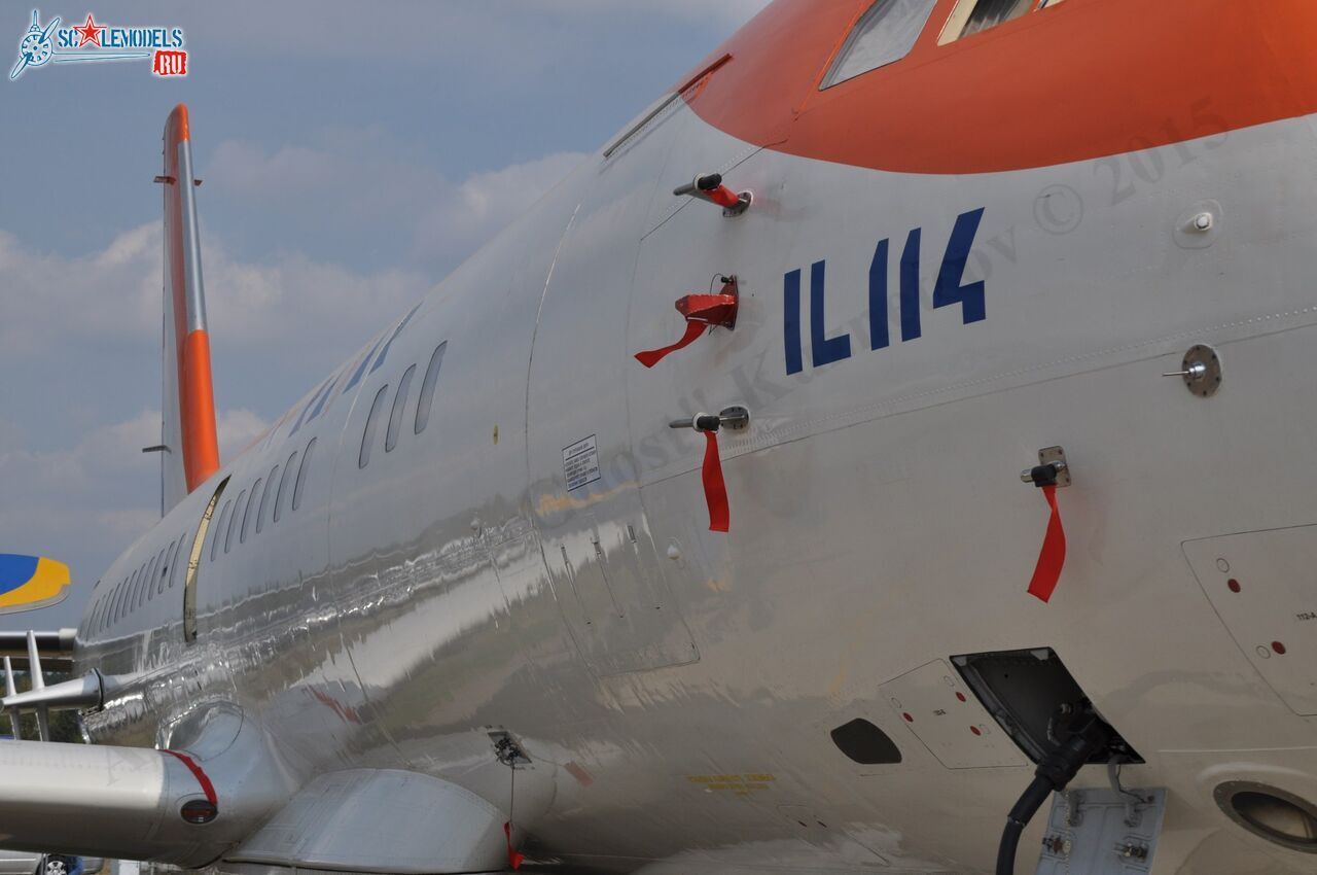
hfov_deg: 27.0
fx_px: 2740
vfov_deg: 18.1
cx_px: 658
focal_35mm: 75
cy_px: 438
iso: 200
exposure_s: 1/1250
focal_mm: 50
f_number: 8
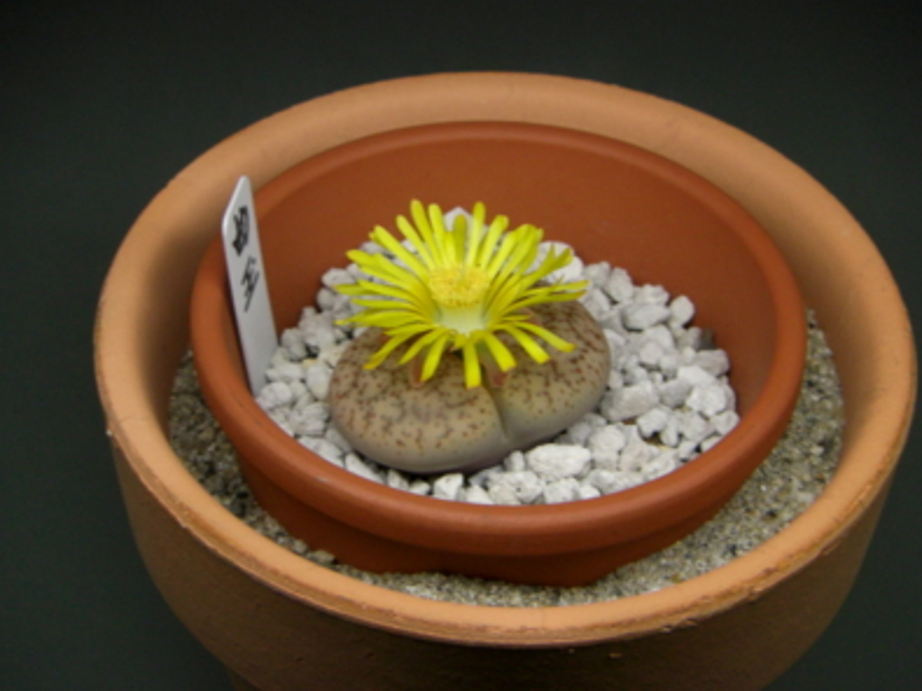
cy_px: 343
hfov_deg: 25.3
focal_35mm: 77
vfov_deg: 19.1
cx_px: 460
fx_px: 2050
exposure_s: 1/100
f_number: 4
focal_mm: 12.6
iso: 200
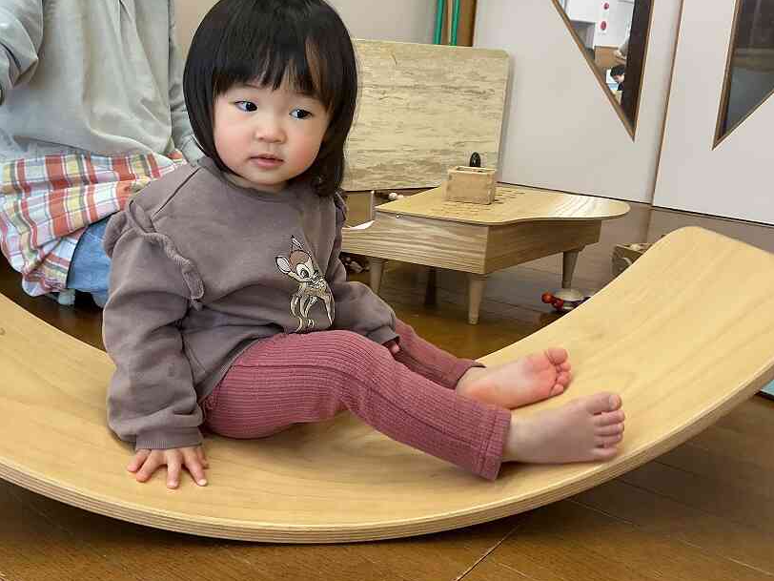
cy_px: 282
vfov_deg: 39.7
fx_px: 805
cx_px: 327
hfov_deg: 51.2
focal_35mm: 36
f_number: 1.8
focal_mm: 3
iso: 64
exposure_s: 1/60
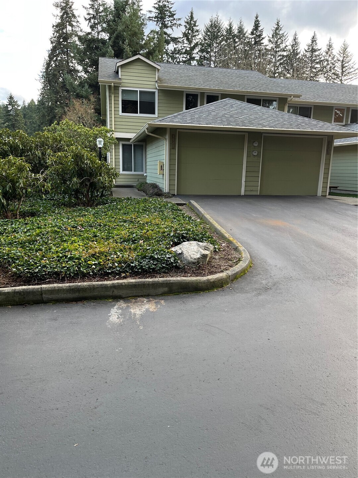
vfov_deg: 67.3
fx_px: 359
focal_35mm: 26
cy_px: 239
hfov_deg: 53.1
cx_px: 179
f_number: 1.6
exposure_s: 1/133
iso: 40
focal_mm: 5.1
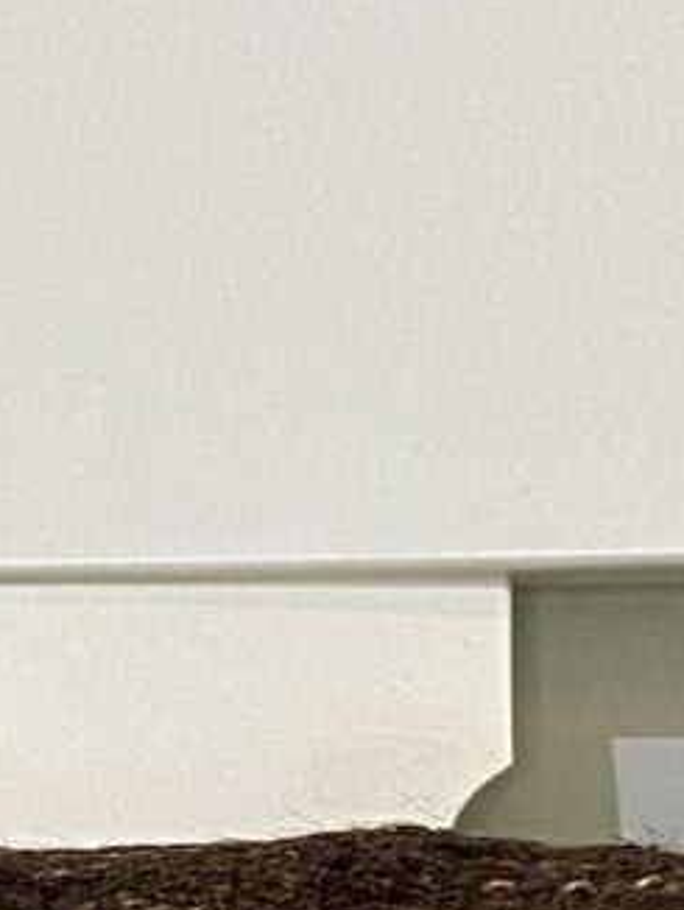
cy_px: 1440
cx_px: -207
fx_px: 5368
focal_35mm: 204
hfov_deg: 7.2
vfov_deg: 9.4
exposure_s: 1/79
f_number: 1.8
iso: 125
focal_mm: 4.25
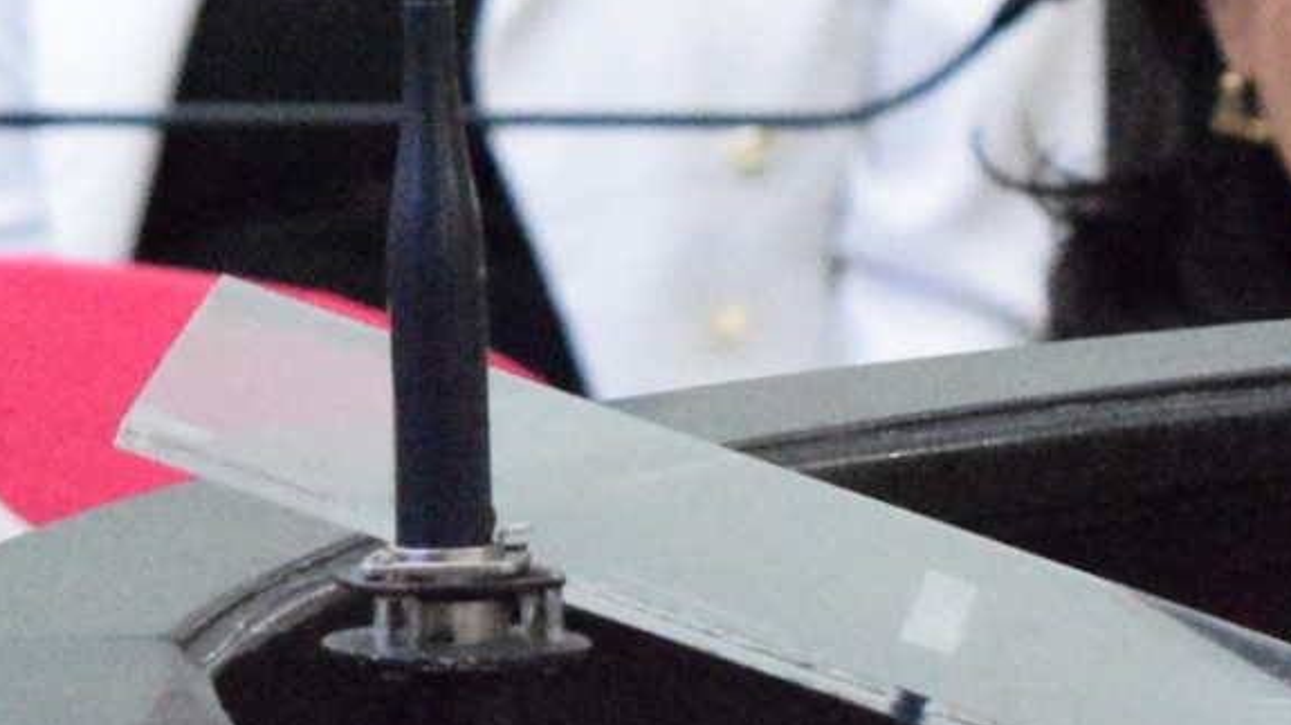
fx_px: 22415
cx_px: 2703
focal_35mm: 655
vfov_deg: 1.8
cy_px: -1329
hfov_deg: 3.3
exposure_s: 1/125
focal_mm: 80
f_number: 8
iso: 12800
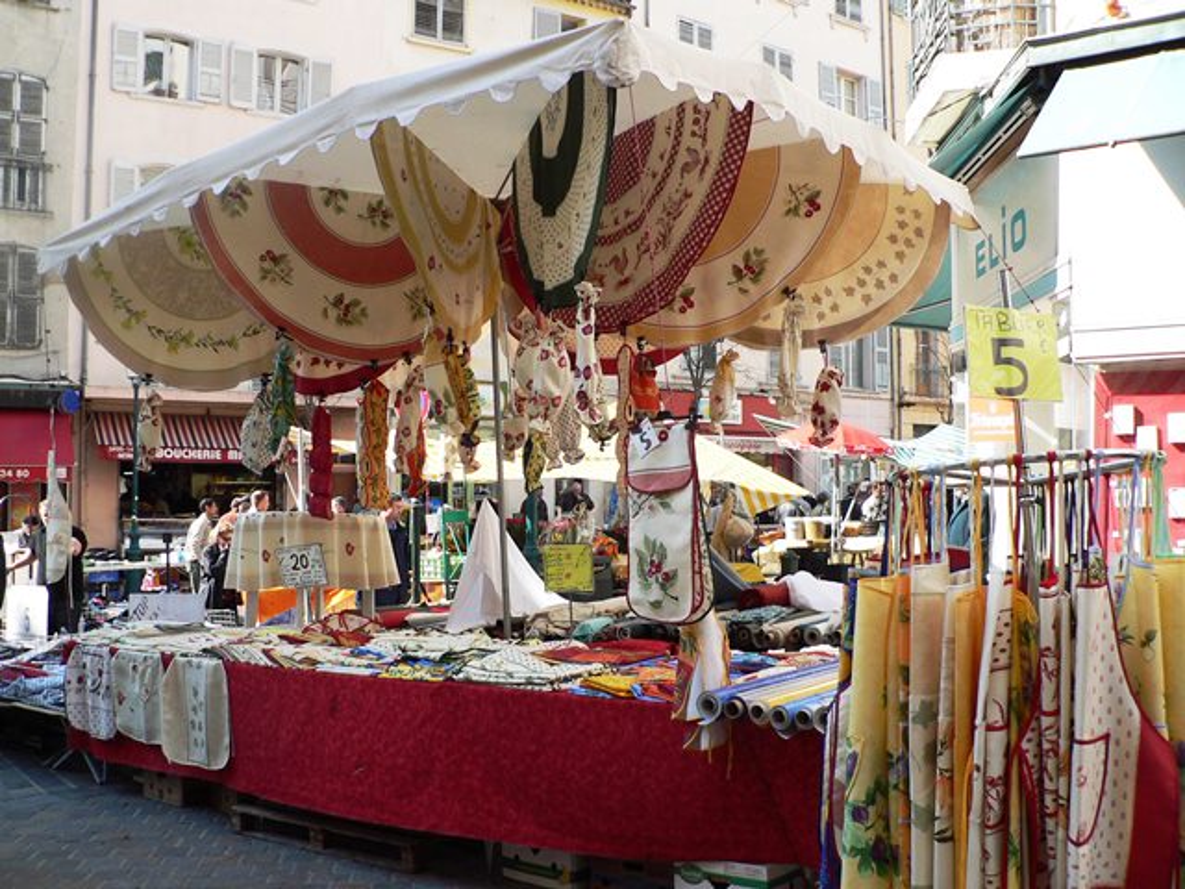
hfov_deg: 52.6
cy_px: 444
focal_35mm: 35
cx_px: 592
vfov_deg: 40.7
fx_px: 1198
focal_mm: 6
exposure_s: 1/500
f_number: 2.8
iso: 100
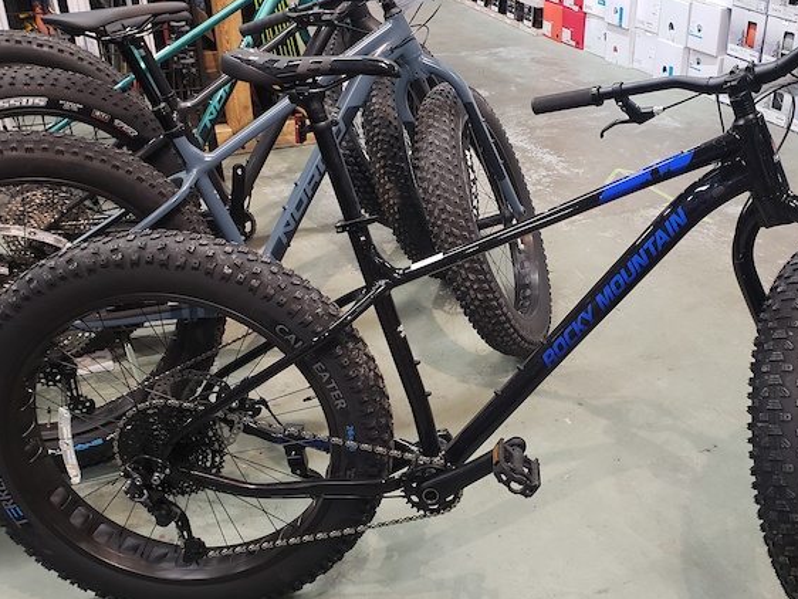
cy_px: 302
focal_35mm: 37
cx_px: 521
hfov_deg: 49.4
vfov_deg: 38.7
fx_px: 853
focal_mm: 4.3
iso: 320
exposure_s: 1/30
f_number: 2.4
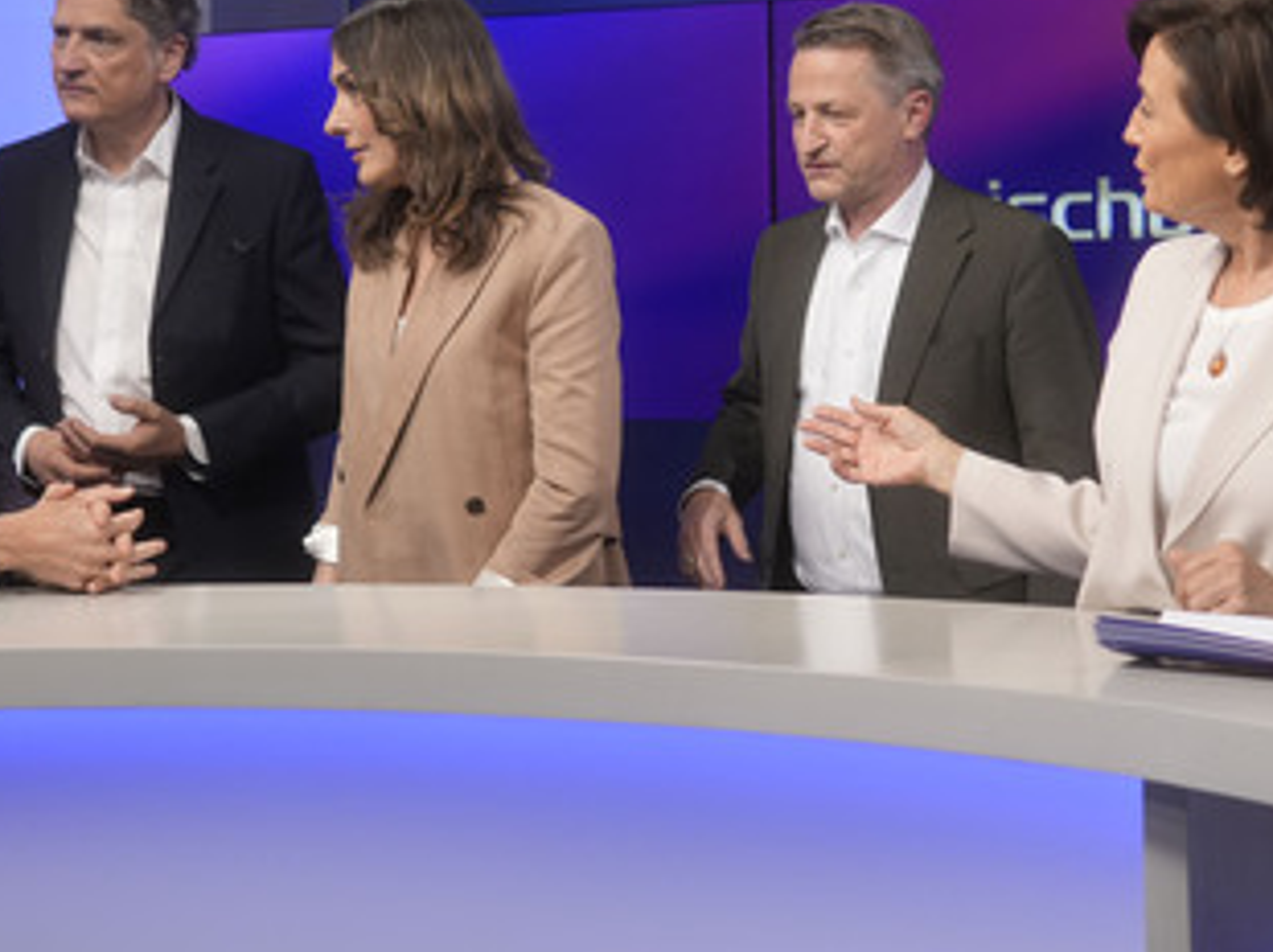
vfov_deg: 23.2
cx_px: 536
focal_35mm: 63
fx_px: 2315
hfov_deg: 30.7
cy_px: 353
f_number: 2.2
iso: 640
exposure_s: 1/250
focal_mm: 30
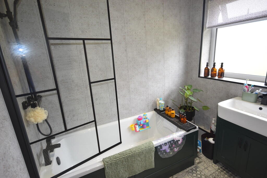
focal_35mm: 18
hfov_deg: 90.0
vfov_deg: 67.4
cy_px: 89
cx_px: 134
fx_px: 134
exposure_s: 1/125
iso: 560
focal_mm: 12
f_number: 5.6
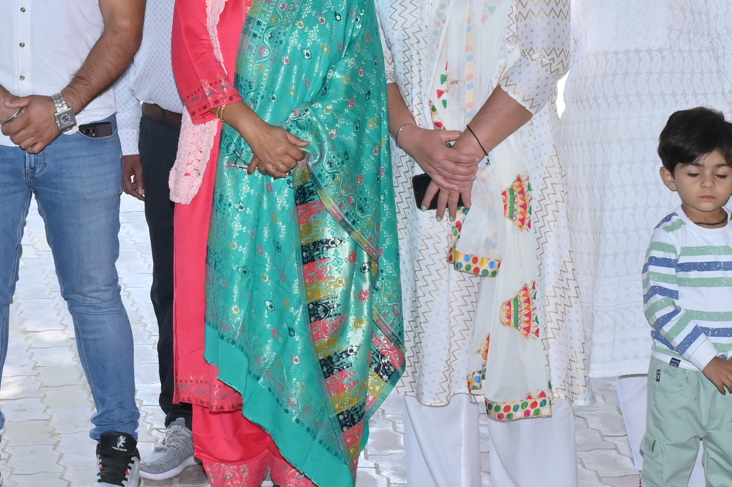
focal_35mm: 108
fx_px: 2195
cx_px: 33
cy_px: -35
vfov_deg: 12.5
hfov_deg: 18.5
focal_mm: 37
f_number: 7.1
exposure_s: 1/200
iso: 800
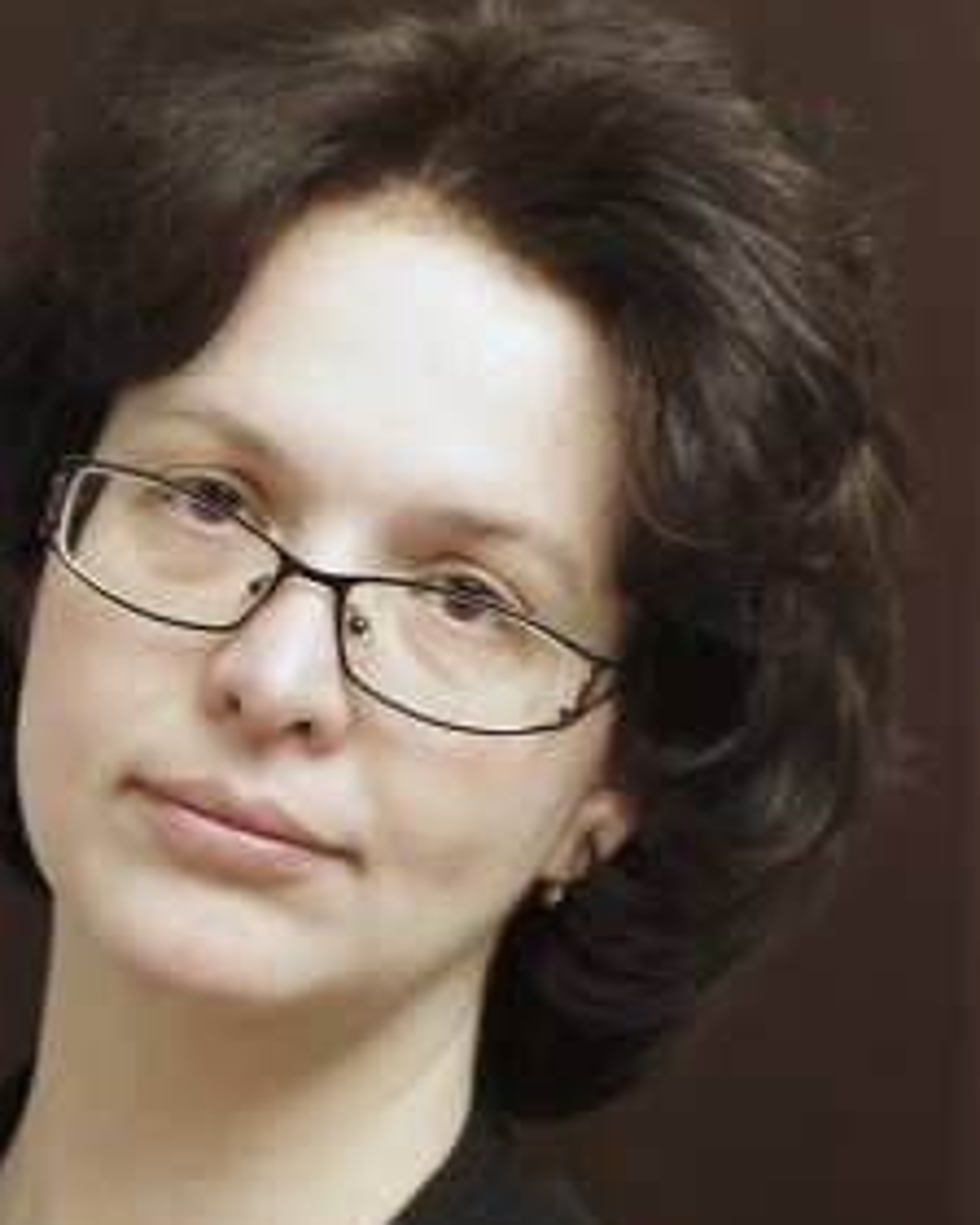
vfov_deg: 9.4
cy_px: 669
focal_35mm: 206
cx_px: 422
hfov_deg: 7.5
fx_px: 7456
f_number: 4.5
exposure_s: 1/8
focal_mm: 105
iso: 1600
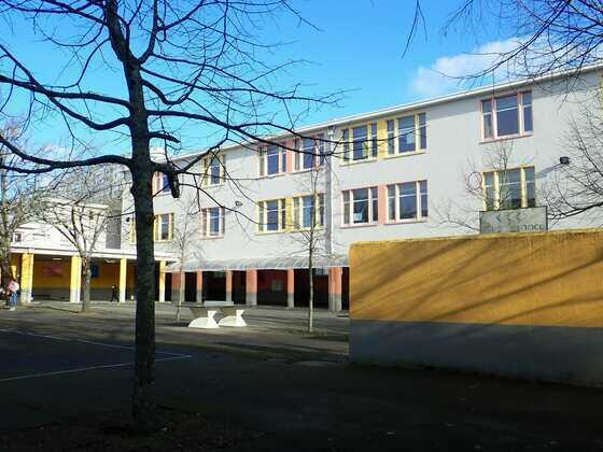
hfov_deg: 56.8
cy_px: 226
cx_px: 302
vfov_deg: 44.2
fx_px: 557
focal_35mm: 32
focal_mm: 5.87
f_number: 3.2
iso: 100
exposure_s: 1/800
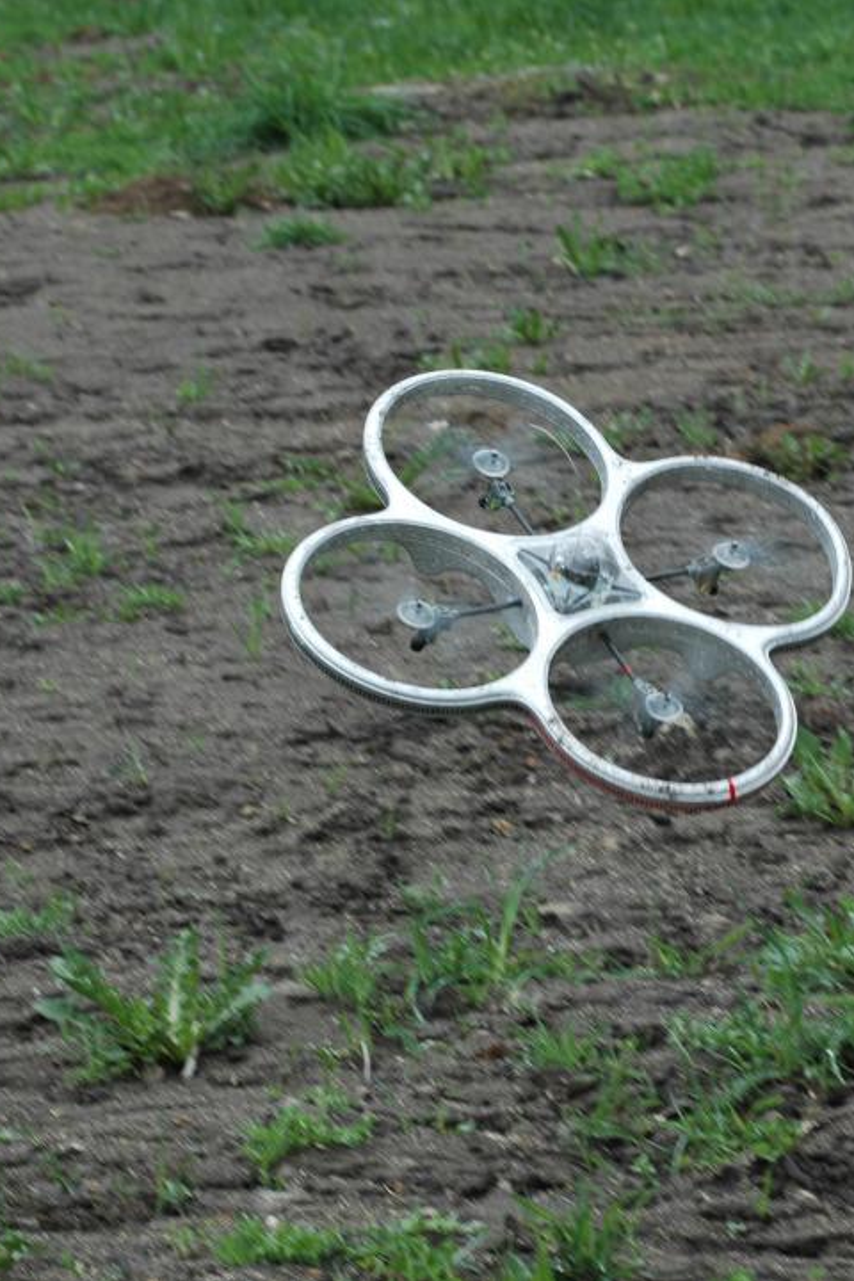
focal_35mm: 181
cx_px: 574
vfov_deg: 11.4
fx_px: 6440
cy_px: 640
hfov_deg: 7.6
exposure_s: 1/200
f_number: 7.1
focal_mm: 80
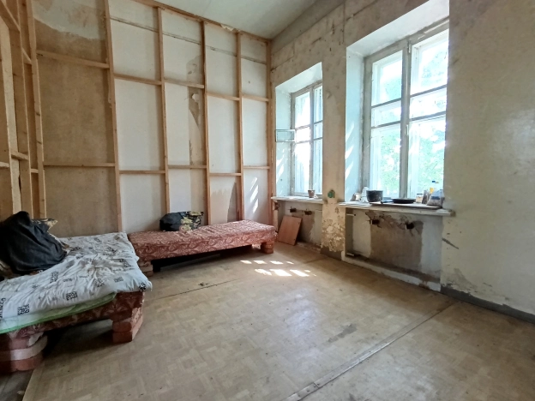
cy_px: 200
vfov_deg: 78.1
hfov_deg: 94.5
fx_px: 247
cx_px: 268
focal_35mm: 16
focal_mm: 1.65
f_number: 2.2
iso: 400
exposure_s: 1/50
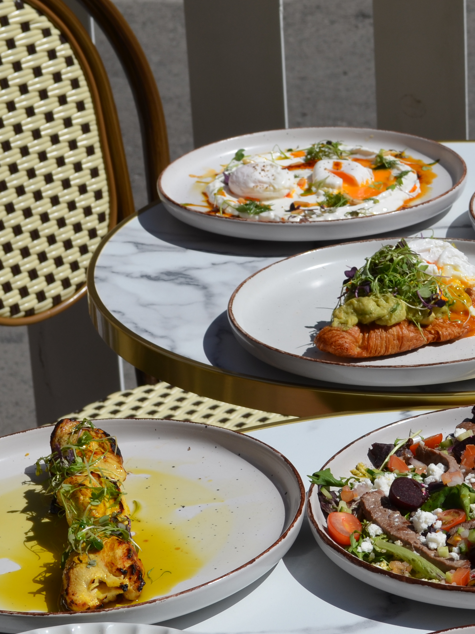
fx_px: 2323
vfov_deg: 15.5
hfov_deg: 11.4
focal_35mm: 127
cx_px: 605
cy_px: 414
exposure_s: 1/400
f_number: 10
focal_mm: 40
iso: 100
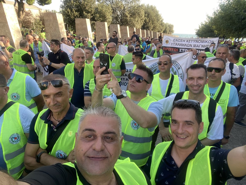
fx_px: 163
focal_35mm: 23
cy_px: 92
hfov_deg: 73.9
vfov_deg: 58.9
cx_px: 123
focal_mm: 2.71
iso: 32
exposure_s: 1/122
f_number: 2.2
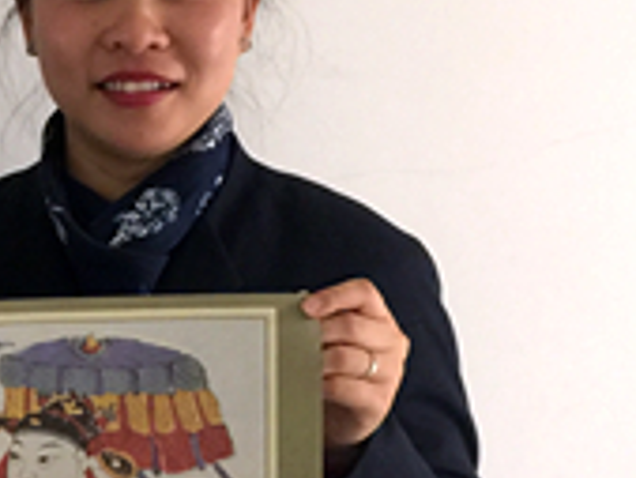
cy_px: 369
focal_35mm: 103
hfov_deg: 18.0
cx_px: -158
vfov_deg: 14.3
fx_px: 1894
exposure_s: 1/4
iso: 125
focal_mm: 4.15
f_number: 2.2
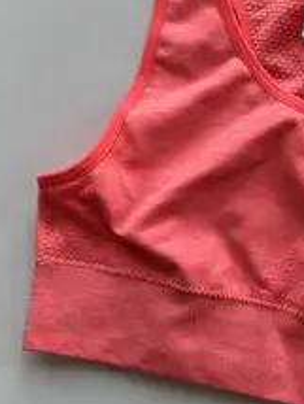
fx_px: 654
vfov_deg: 34.2
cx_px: 301
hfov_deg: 25.0
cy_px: 162
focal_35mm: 56
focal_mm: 6.76
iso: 64
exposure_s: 1/248
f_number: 1.78
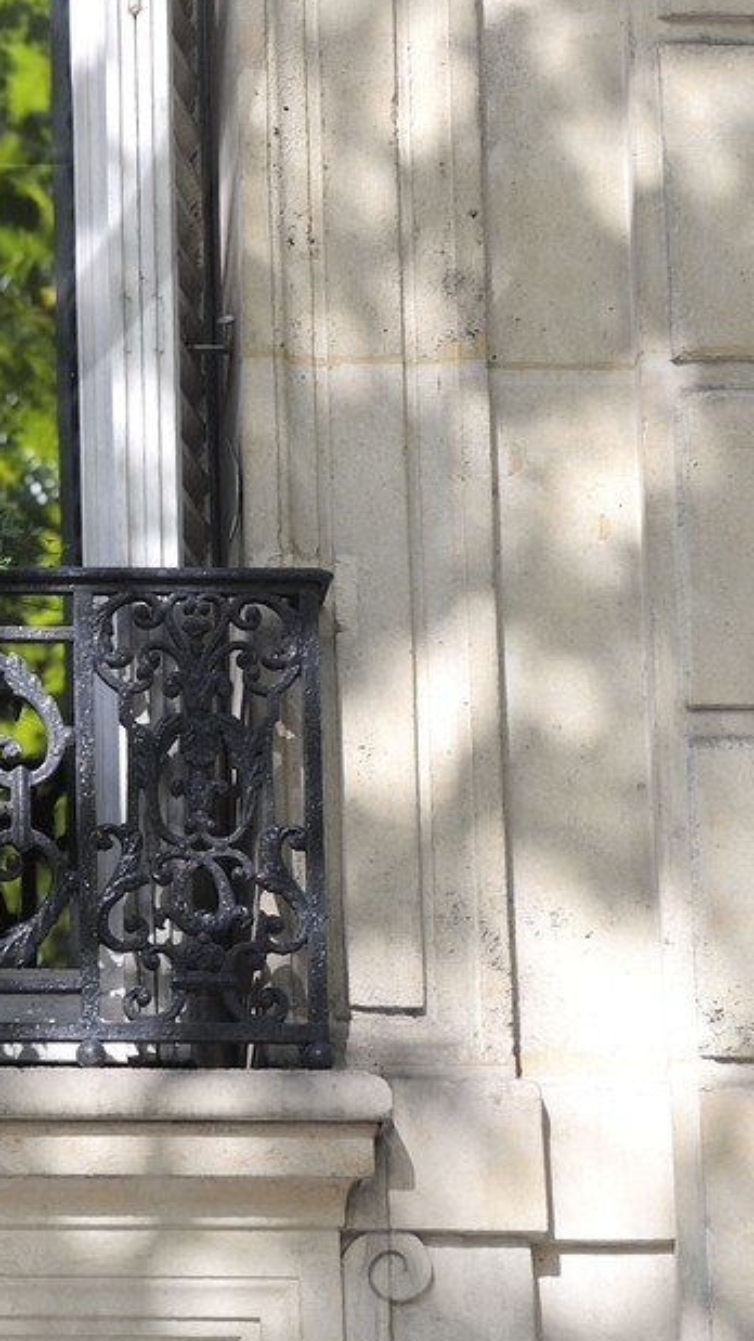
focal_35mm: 352
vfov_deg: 6.1
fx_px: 12516
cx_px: -396
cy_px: -100
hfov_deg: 3.4
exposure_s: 1/200
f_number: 5.6
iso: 200
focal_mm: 130
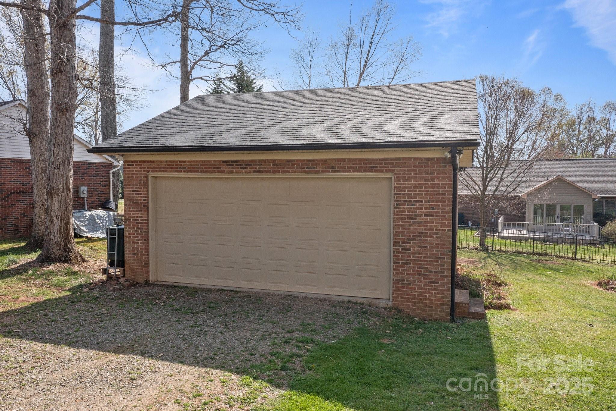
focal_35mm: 28
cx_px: 308
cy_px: 206
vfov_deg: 46.4
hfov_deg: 65.5
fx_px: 479
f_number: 5.6
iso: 100
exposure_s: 1/640
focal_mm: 10.26
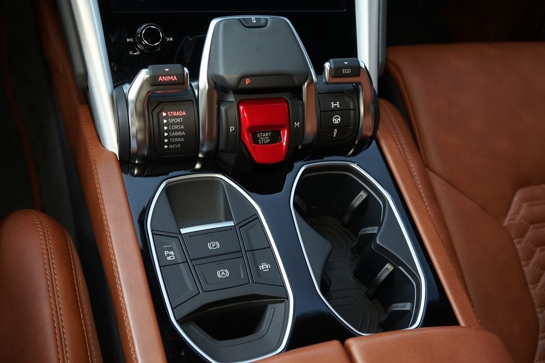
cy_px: 182
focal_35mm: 40
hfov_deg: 48.5
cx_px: 272
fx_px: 606
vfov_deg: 33.4
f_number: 6.3
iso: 1250
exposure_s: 1/60
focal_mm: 40
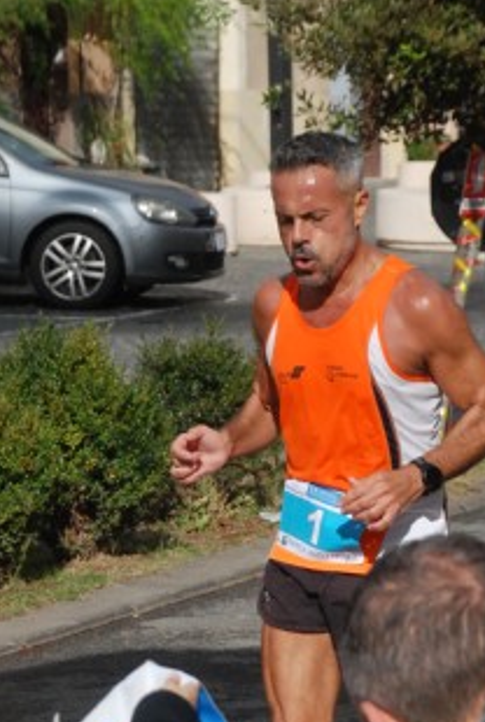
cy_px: 543
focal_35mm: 218
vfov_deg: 9.4
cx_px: 227
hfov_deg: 6.3
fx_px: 4385
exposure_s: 1/2000
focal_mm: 75
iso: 1000
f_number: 9
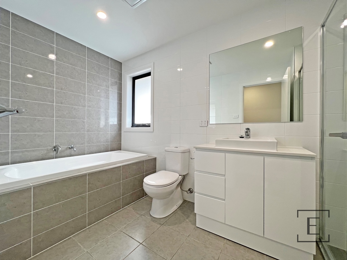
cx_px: 174
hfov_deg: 106.2
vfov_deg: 89.9
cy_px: 130
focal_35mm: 13
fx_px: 130
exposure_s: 1/100
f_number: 1.8
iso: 50
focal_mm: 1.57
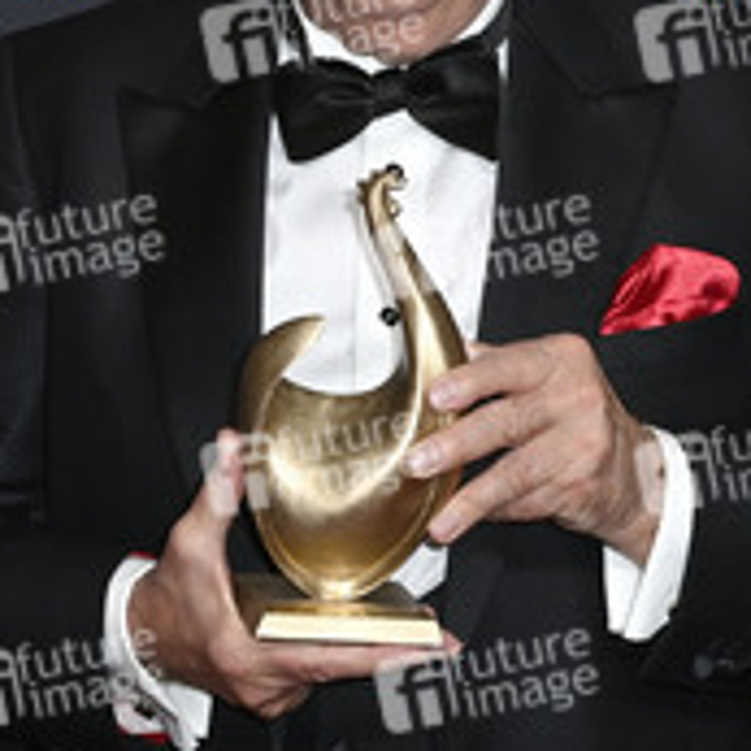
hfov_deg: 12.1
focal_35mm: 144
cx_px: 371
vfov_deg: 12.1
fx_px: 3535
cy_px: 139
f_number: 6.3
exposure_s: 1/250
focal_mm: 65
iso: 2000
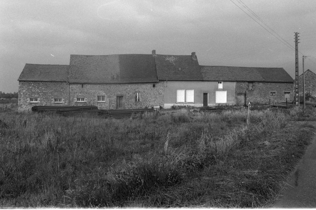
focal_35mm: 90
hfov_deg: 22.6
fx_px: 789
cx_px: 158
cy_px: 105
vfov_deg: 15.1
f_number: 9
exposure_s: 1/60
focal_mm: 60
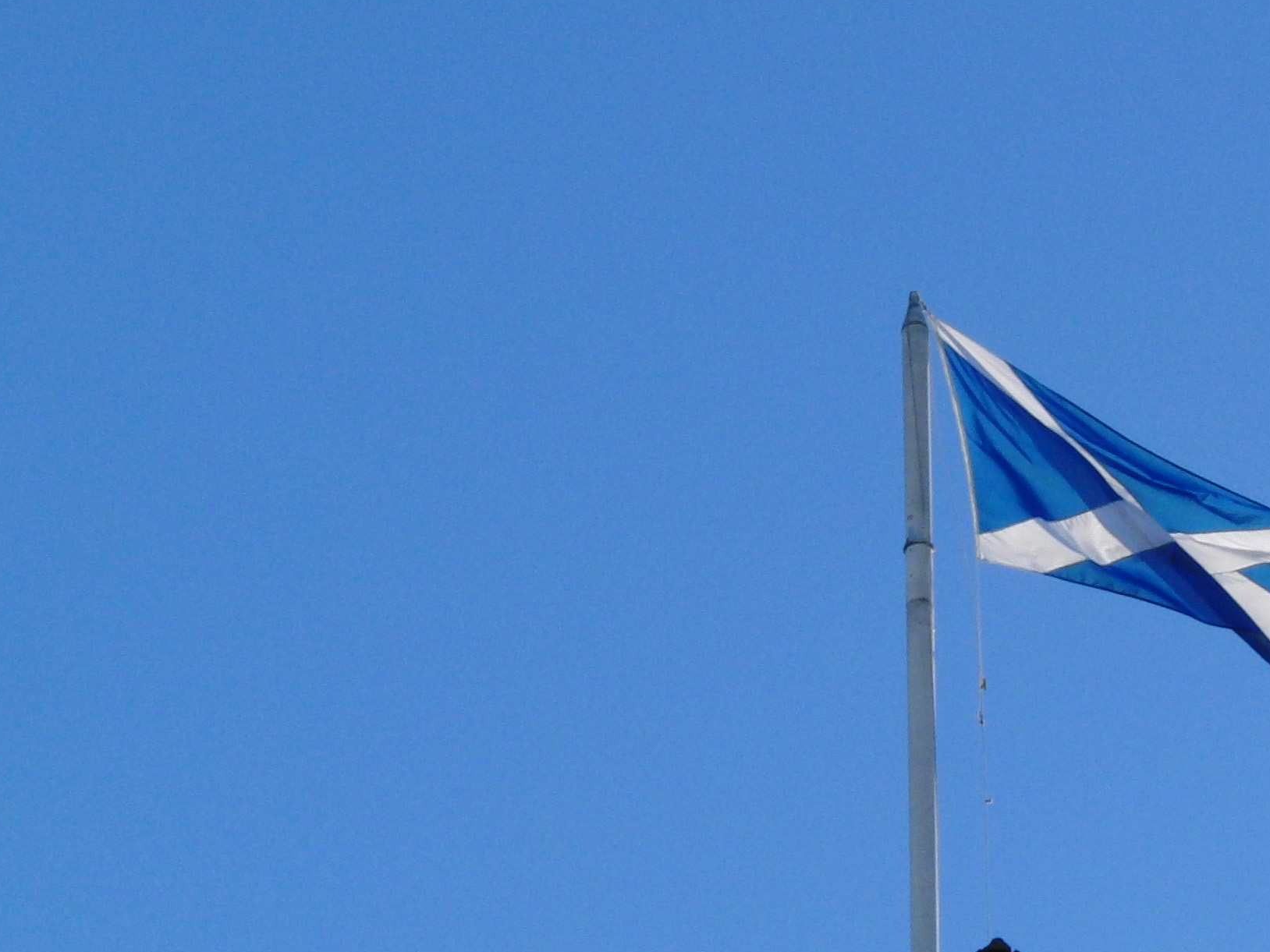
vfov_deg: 5.0
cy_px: 864
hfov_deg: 6.7
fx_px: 10823
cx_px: 1126
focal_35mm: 295
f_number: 7.5
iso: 100
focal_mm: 24.6
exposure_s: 1/250
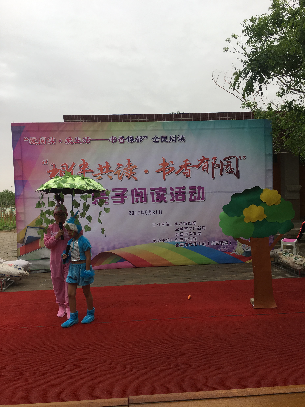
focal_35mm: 29
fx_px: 341
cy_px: 204
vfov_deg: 61.7
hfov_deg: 48.2
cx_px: 152
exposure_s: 1/447
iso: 25
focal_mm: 4.15
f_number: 2.2
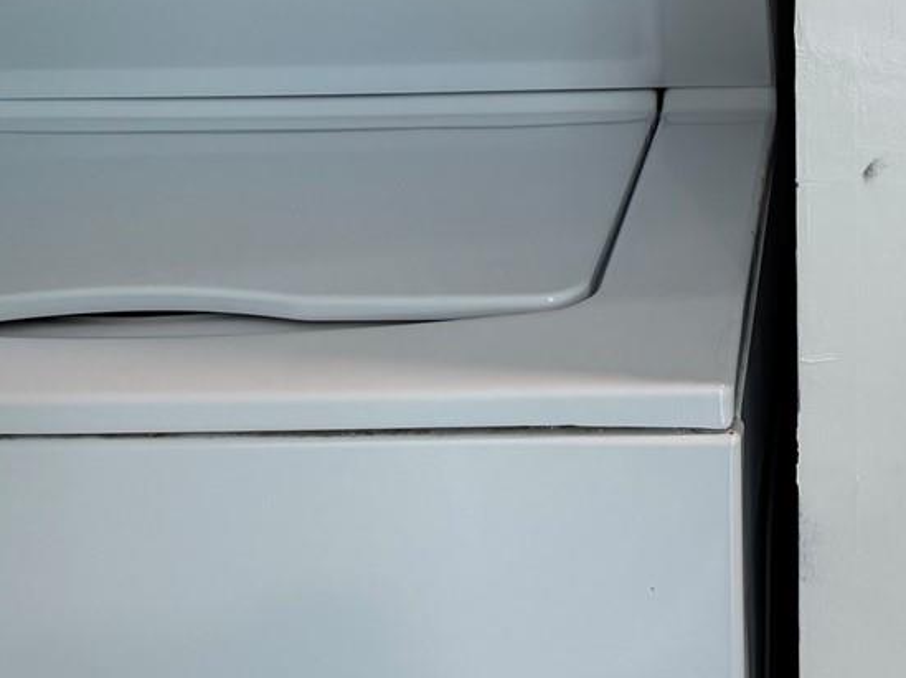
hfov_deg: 26.1
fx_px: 1831
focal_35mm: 70
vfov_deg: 18.8
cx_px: 936
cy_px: -297
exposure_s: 1/120
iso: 200
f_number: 1.78
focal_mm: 6.76
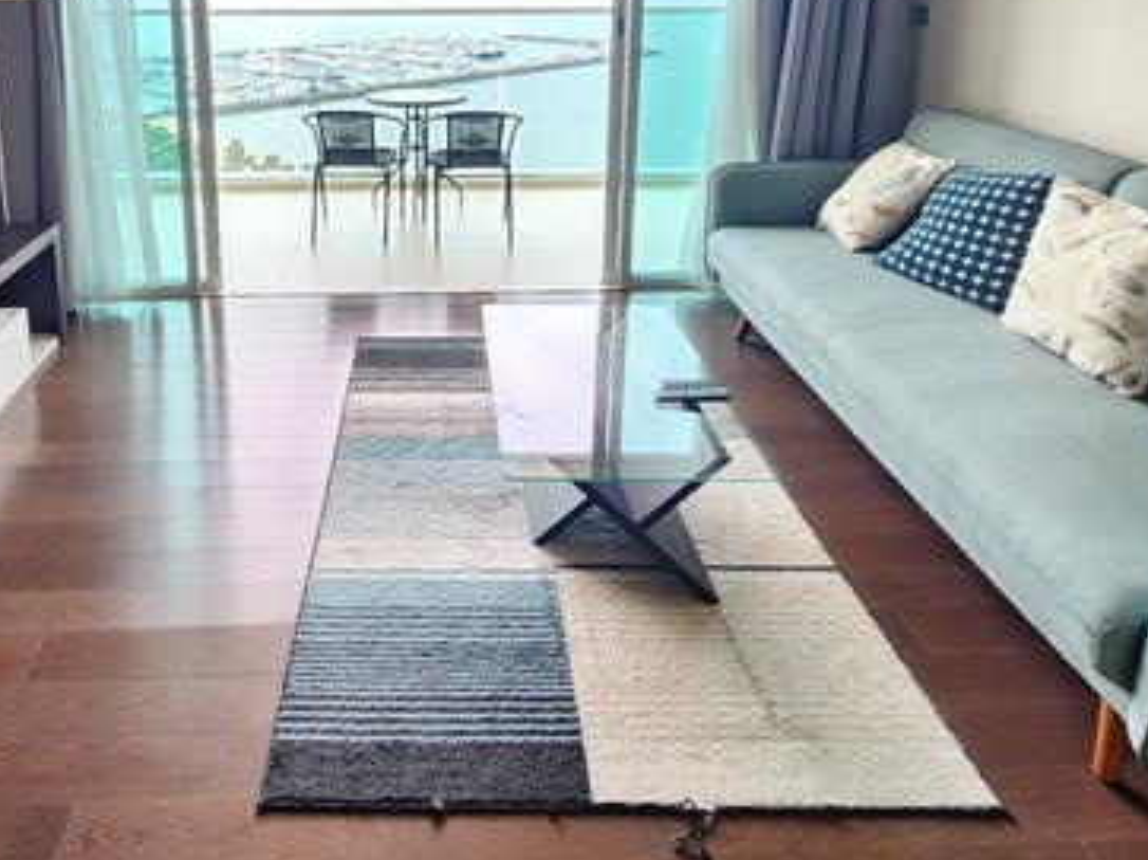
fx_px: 762
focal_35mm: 23
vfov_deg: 54.2
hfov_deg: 72.6
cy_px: 155
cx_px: 422
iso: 64
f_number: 2.2
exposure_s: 1/50
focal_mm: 2.2
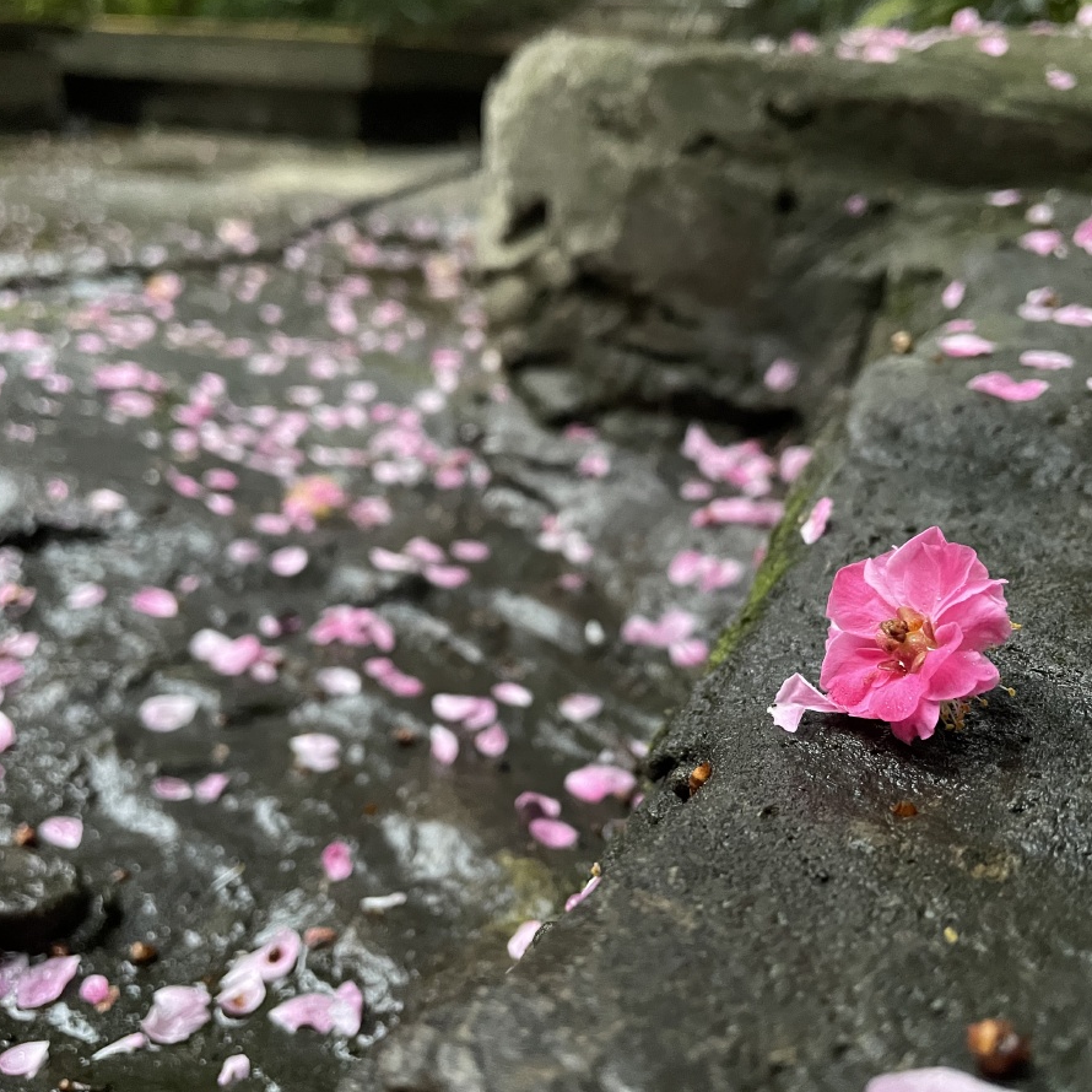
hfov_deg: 52.5
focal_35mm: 31
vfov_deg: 52.5
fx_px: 1106
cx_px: 564
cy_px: 545
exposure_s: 1/30
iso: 640
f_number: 1.6
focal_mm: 4.2
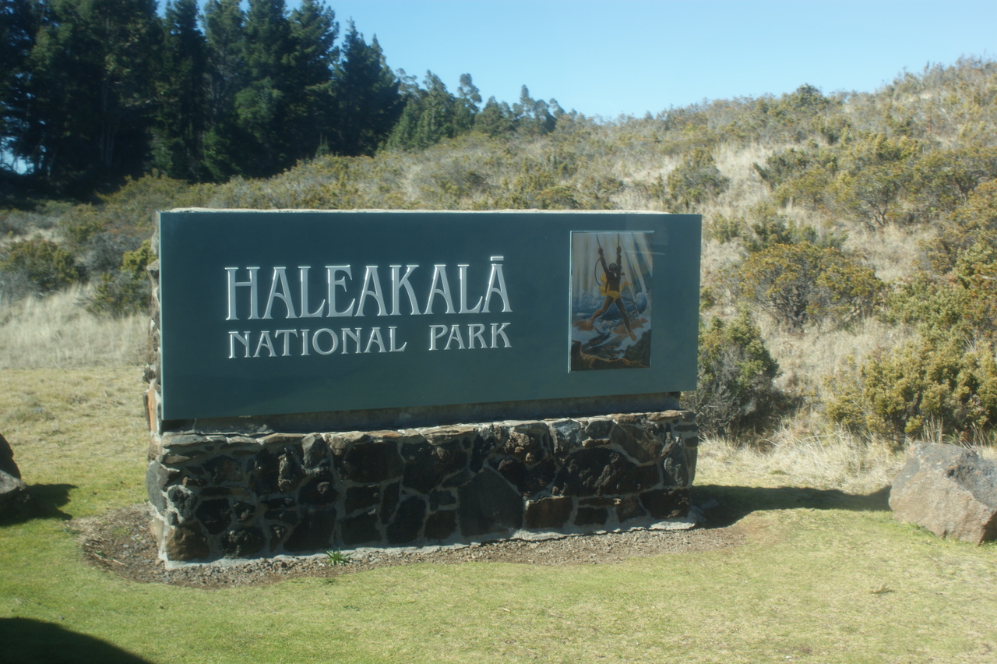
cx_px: 498
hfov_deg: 43.6
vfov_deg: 29.8
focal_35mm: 45
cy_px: 332
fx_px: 1246
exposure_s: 1/60
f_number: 5.6
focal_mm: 30
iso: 100
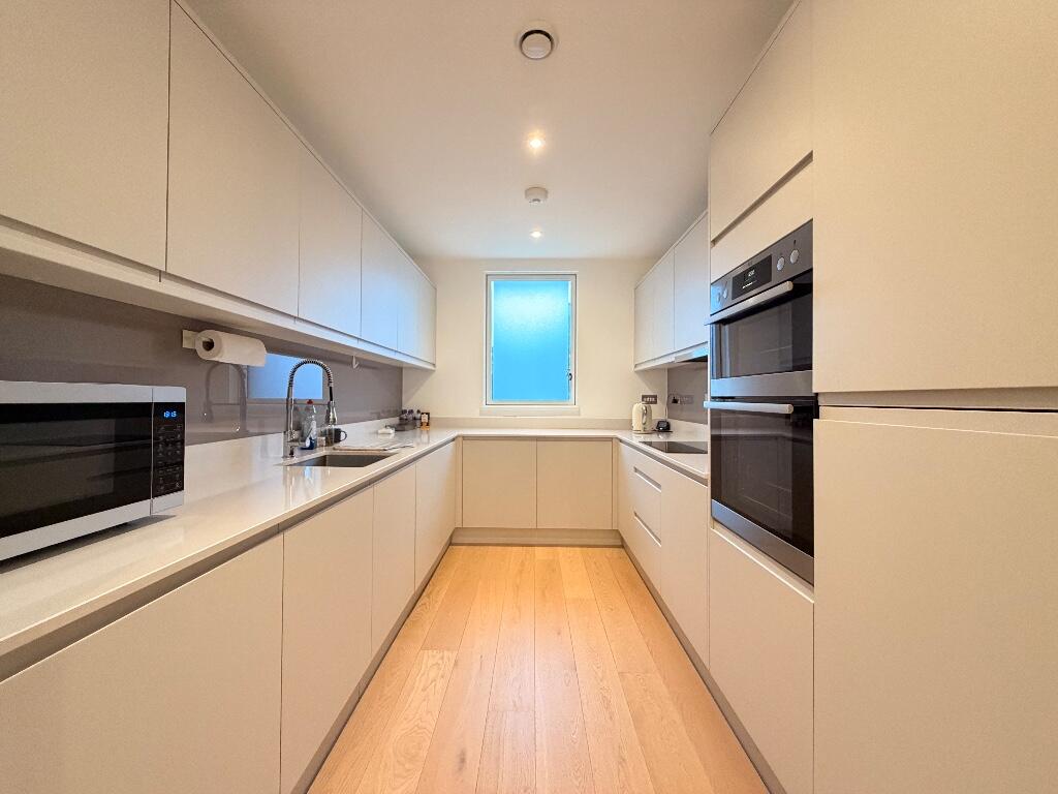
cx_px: 529
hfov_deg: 102.1
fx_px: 428
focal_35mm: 14
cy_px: 397
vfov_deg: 85.7
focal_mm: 2.22
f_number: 2.2
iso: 500
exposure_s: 1/50
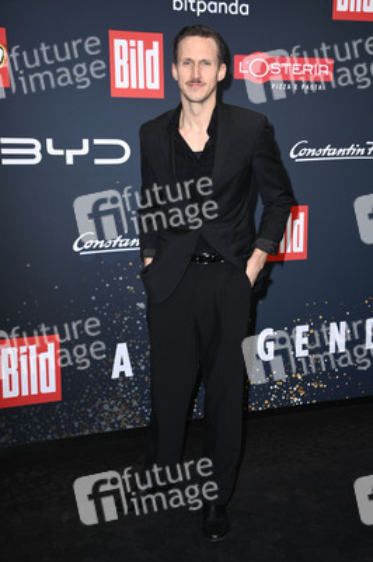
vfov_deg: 44.5
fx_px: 685
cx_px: 186
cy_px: 281
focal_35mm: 44
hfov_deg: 30.5
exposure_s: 1/250
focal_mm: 44
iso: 320
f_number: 5.6
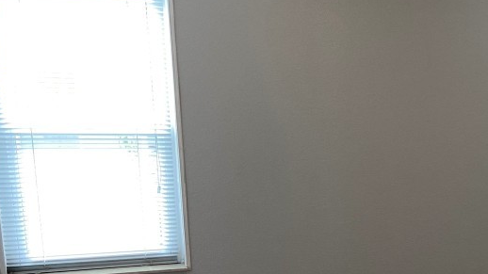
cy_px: 274
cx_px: 414
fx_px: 724
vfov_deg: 20.7
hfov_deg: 35.6
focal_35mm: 56
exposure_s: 1/120
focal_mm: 4.25
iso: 40
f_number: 1.8
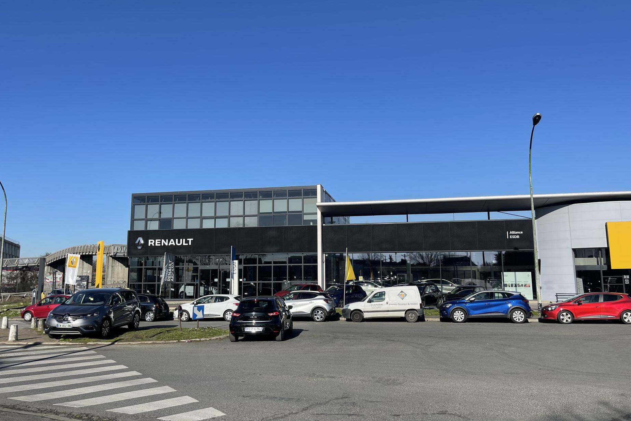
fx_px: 491
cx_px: 306
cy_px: 206
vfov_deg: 46.4
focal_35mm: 28
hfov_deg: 65.5
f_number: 1.6
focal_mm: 5.1
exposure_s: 1/4525
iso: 32
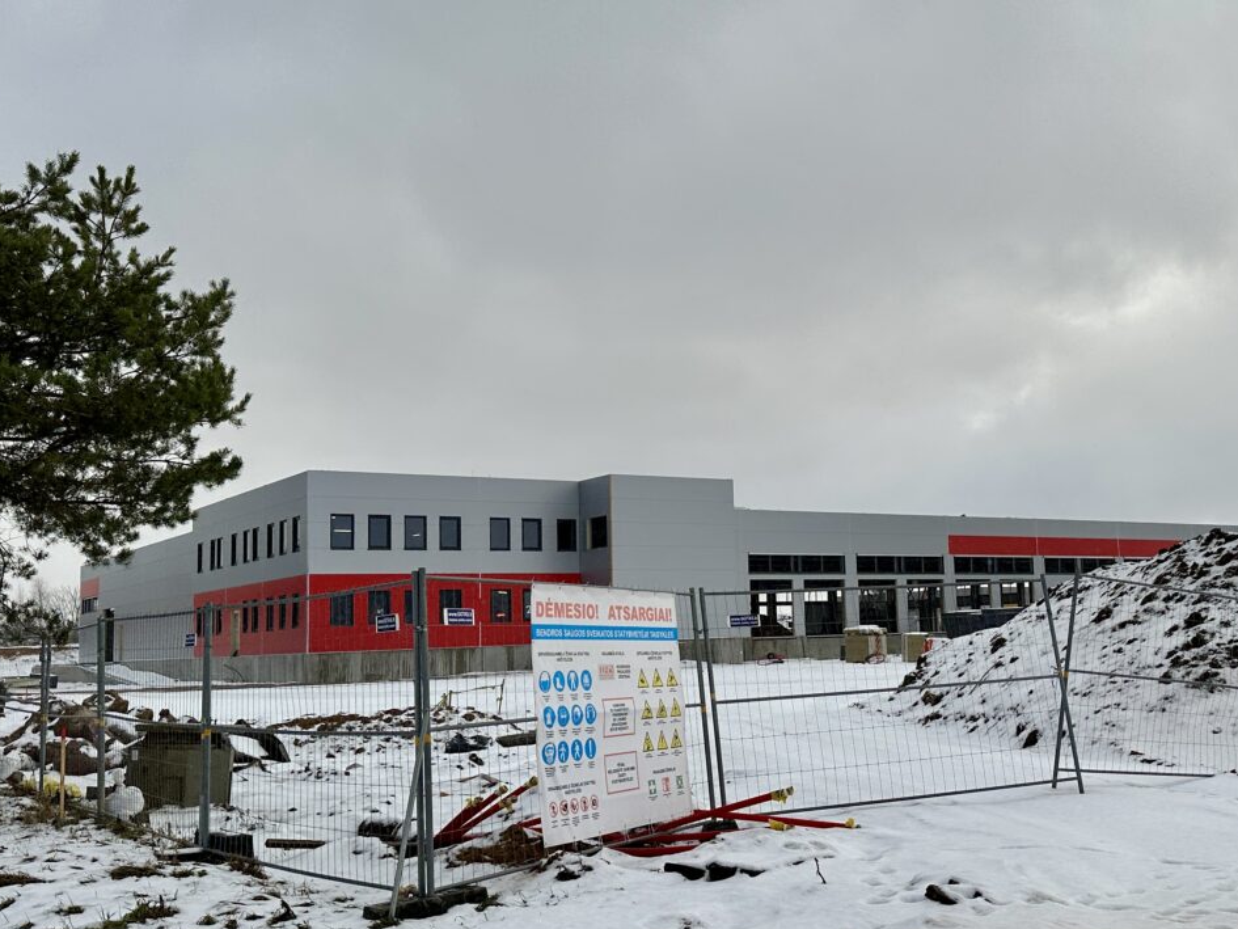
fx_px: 930
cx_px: 629
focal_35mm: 26
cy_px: 482
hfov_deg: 67.3
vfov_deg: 53.1
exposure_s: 1/3472
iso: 80
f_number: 1.78
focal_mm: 6.86
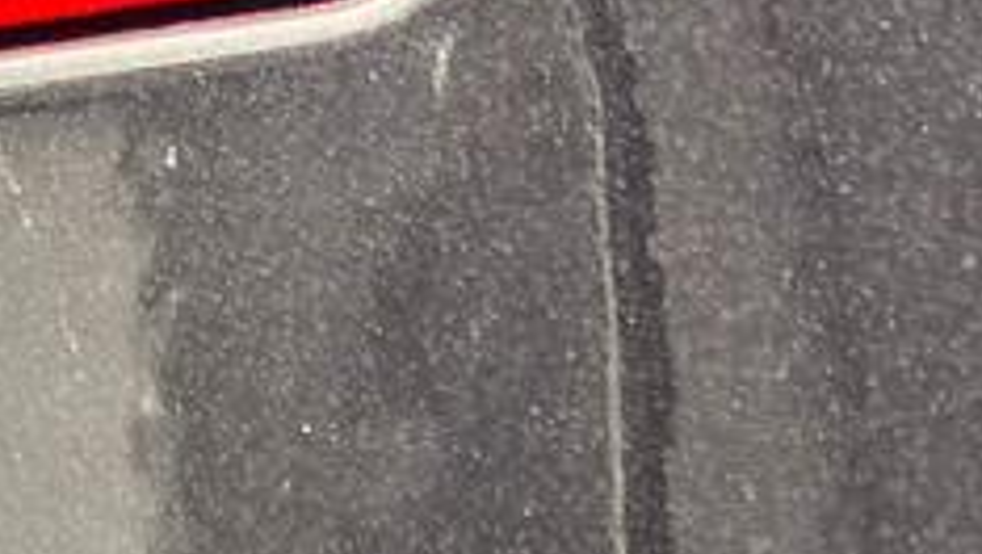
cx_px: -1087
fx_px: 7452
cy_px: 1293
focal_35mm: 286
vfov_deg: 4.2
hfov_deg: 7.2
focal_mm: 6.86
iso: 64
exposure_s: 1/183
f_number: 1.78
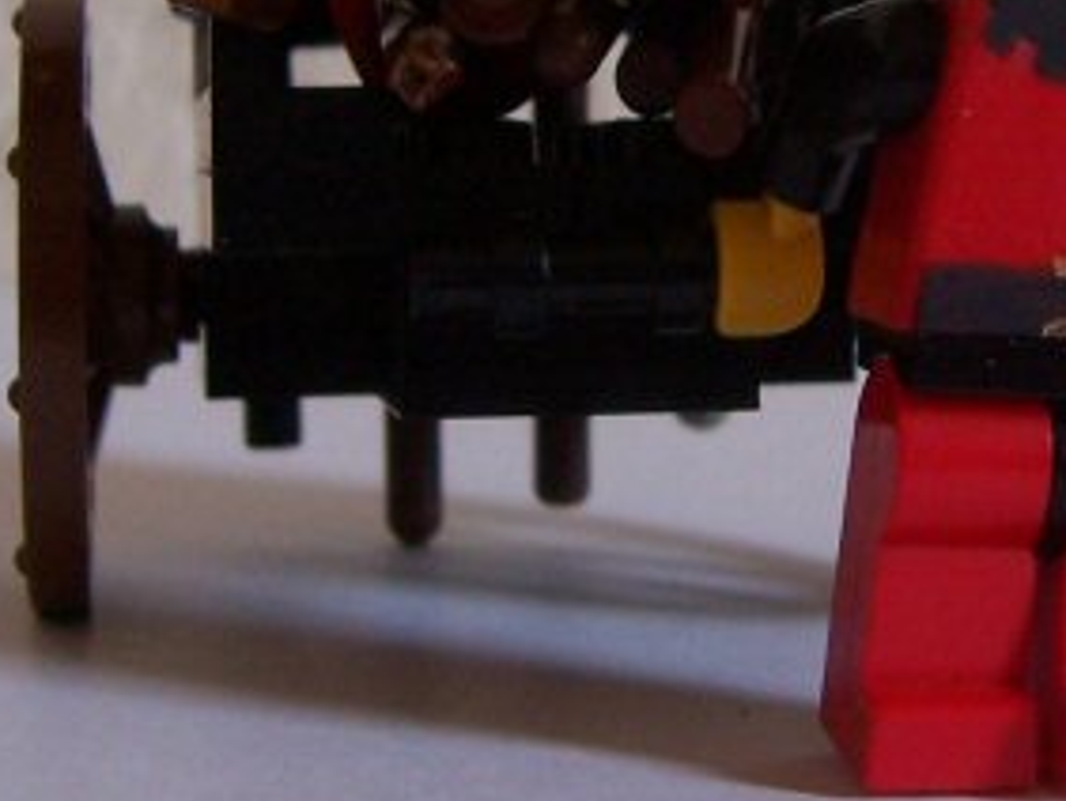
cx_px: 646
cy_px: 223
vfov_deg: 14.5
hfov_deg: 19.2
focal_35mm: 102
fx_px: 3144
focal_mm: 6
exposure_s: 1/15
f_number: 3
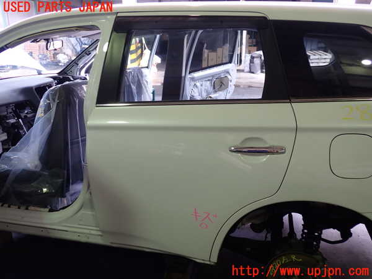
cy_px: 140
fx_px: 322
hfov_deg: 60.0
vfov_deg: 46.8
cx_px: 186
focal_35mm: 30
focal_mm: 5.4
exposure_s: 1/50
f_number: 2.3
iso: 200
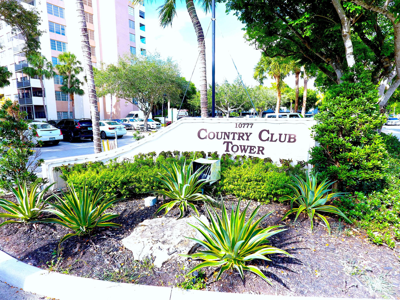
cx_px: 200
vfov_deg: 66.0
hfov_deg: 81.7
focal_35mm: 20
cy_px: 150
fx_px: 231
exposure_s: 1/149
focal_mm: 3.61
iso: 100
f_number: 2.8
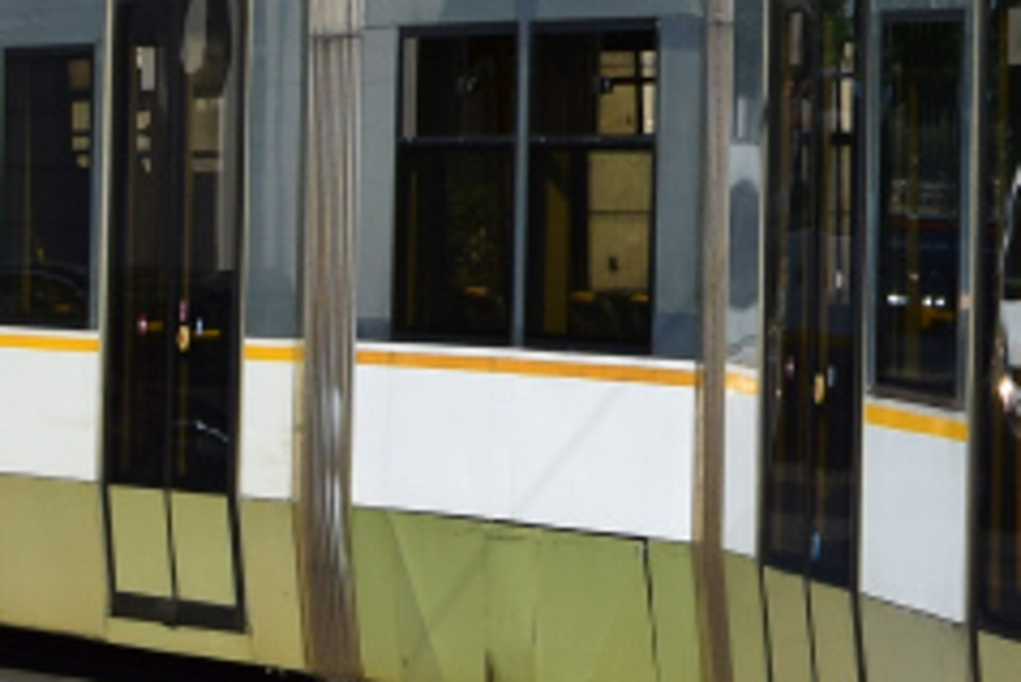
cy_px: -375
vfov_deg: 4.9
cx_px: 1459
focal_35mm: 278
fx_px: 7889
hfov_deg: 7.3
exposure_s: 1/1000
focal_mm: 34
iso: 200
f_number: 6.3
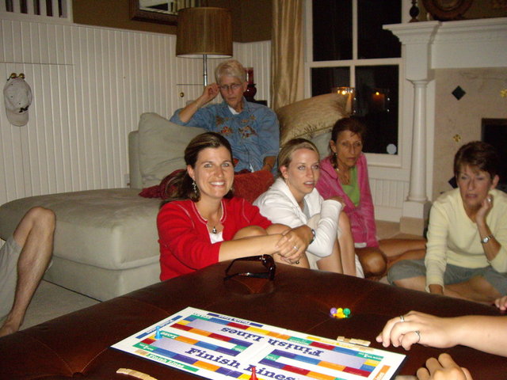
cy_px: 190
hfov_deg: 49.0
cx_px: 254
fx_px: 557
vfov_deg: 37.7
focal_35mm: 38
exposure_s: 1/40
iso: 400
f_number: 2.7
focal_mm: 6.2
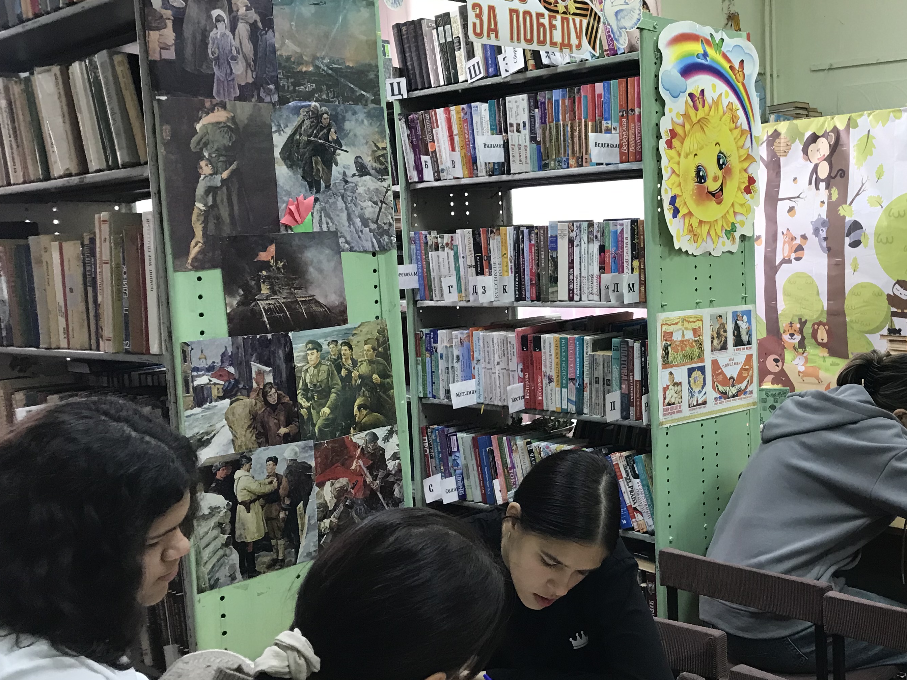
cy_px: 314
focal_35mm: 42
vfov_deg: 34.3
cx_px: 633
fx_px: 1100
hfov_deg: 43.9
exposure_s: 1/25
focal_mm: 3.99
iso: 40
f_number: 1.8
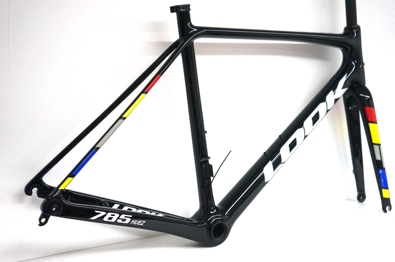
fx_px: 460
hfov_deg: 46.4
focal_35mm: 42
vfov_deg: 31.8
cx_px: 198
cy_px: 131
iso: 2500
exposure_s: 1/160
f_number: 4.5
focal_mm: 42
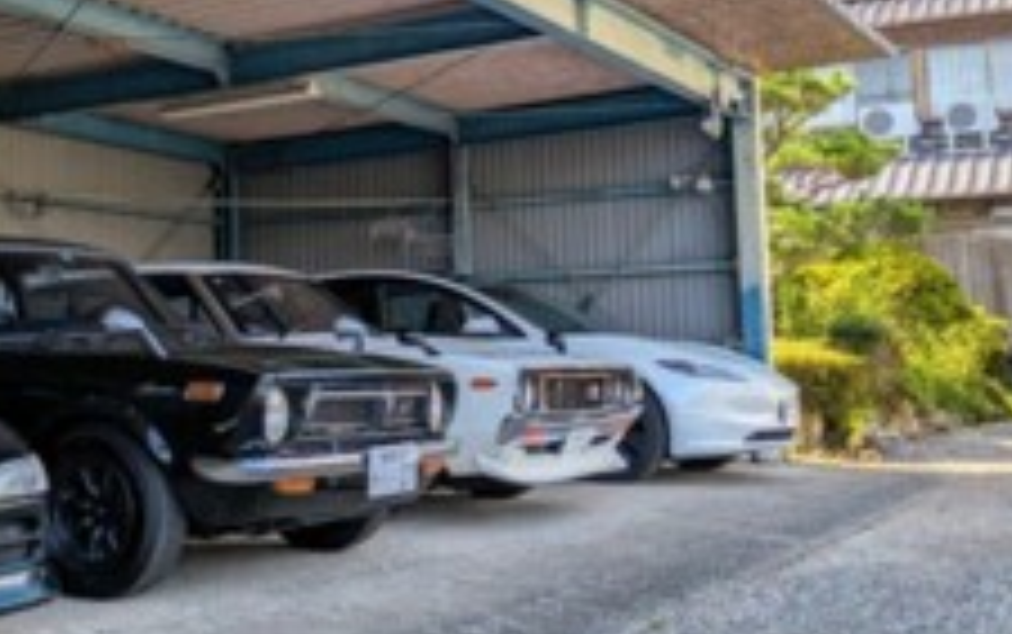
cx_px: 351
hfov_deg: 37.8
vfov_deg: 24.2
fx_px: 1463
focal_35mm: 53
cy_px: 153
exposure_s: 1/877
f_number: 1.89
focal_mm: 5.43
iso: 51
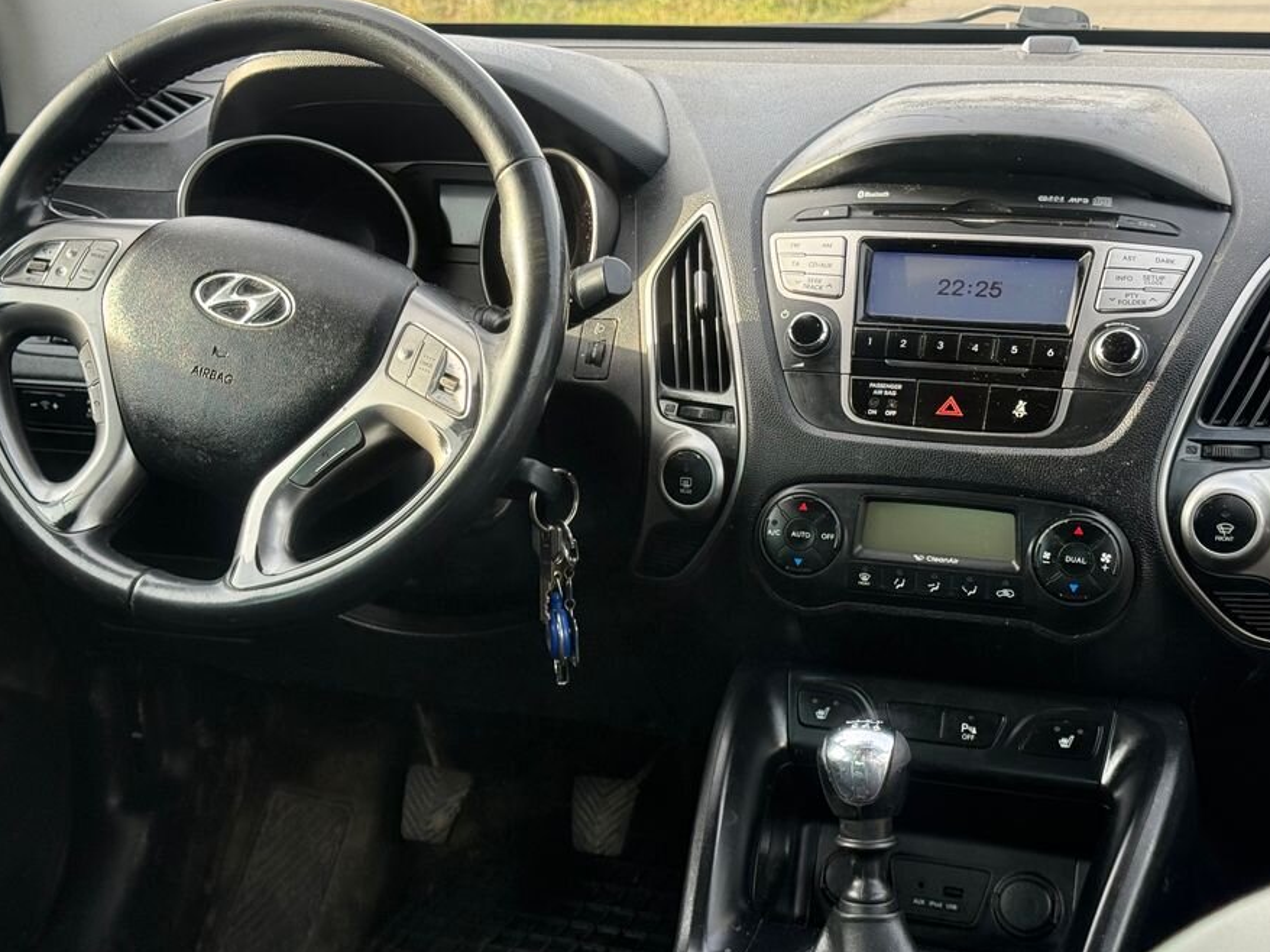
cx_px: 597
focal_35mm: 56
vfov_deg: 26.1
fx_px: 2054
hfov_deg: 34.3
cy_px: 495
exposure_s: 1/210
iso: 80
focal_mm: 6.76
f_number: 1.78
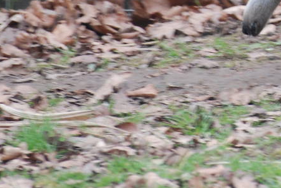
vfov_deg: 1.1
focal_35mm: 1297
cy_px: -150
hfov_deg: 1.6
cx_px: 482
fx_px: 10134
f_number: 5.3
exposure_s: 1/100
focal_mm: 240
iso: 400
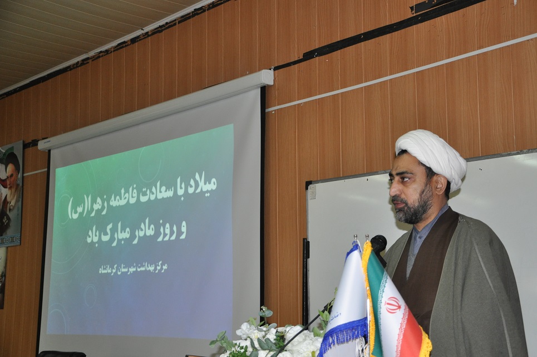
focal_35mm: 52
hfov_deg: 37.9
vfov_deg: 25.7
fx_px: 782
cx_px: 268
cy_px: 178
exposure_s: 1/60
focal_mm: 35
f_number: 4.5
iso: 800
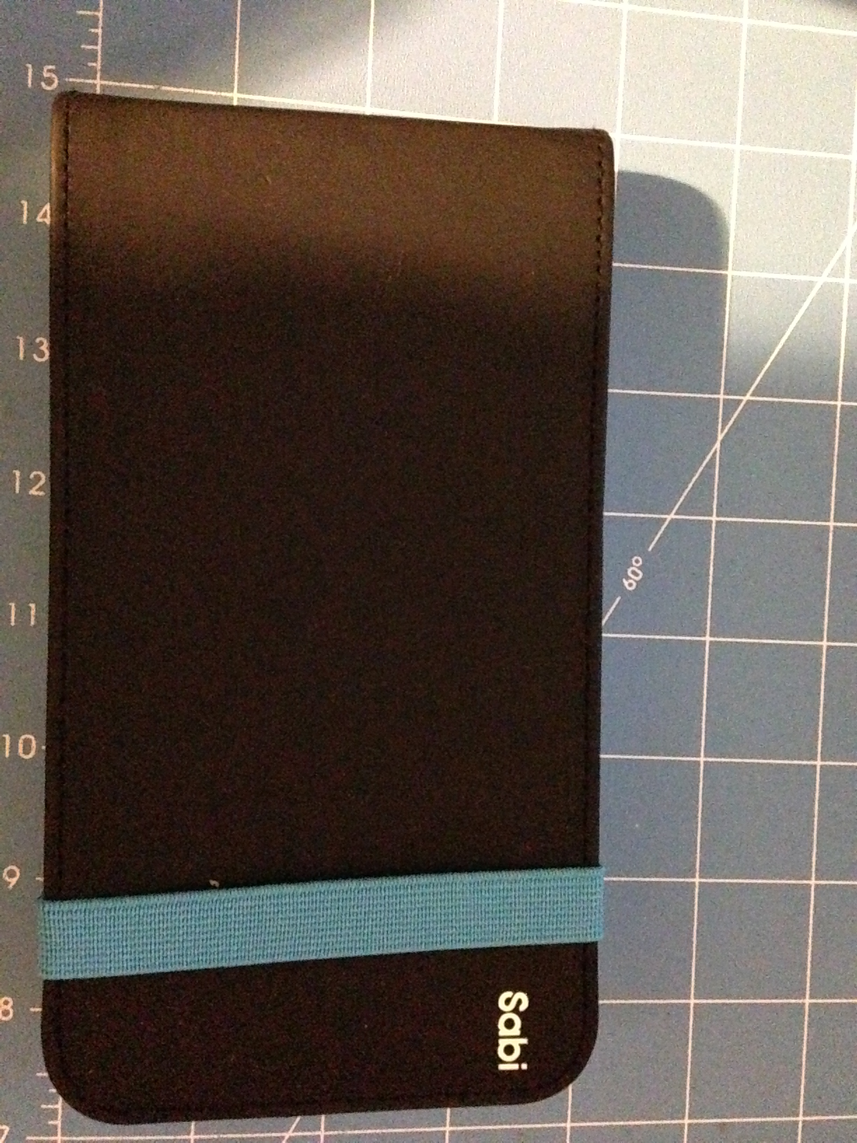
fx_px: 2179
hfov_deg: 22.3
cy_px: 572
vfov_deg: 29.4
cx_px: 428
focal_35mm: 66
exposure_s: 1/15
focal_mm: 4.12
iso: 3200
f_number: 2.4
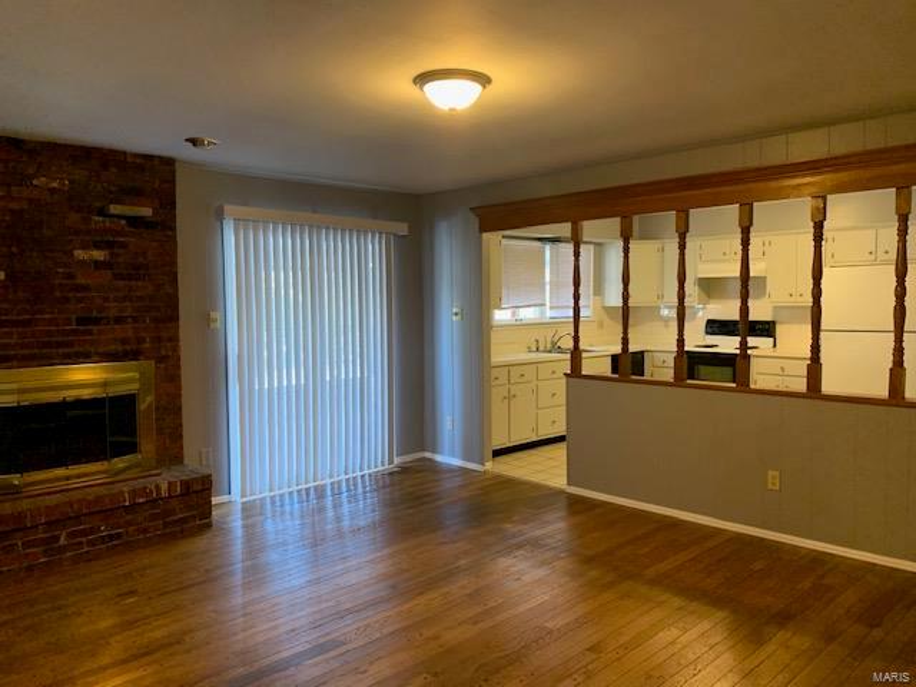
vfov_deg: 53.1
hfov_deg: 67.3
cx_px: 458
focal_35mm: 26
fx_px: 688
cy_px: 344
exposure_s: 1/60
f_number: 1.8
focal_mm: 4.25
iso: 320
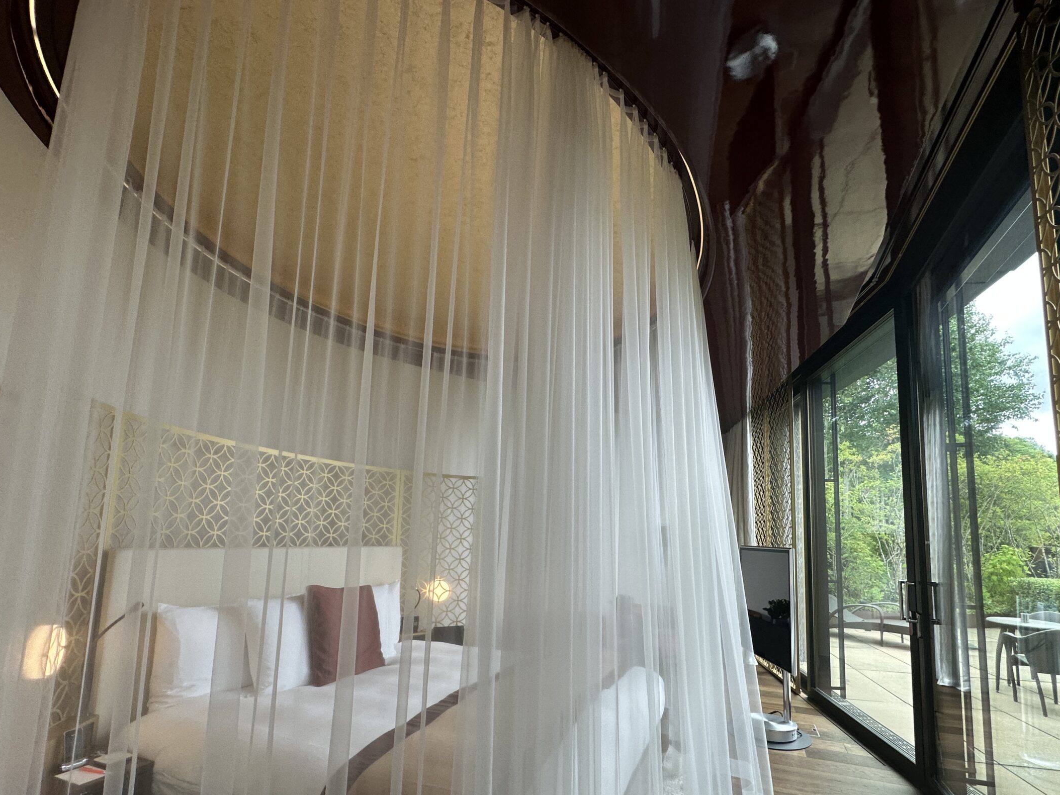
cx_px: 557
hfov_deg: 91.0
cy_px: 474
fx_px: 521
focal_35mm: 17
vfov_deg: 74.0
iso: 80
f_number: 2.2
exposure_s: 1/100
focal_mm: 2.22
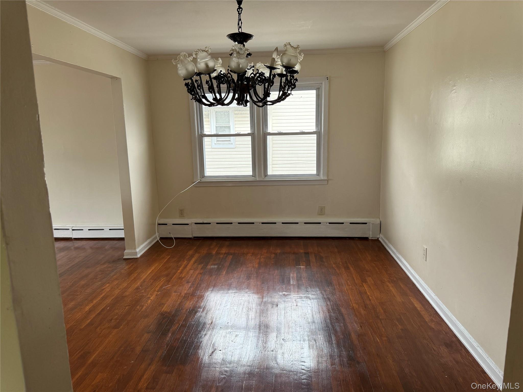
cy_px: 196
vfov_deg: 56.8
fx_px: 363
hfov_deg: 71.6
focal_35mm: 24
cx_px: 262
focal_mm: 6.76
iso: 125
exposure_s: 1/233
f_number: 1.78
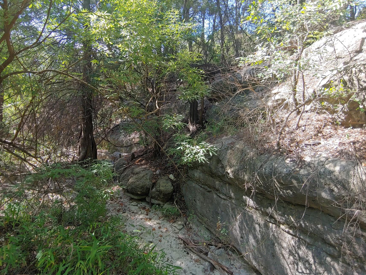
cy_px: 125
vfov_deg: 68.5
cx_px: 178
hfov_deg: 84.7
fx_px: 201
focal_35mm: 19
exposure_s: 1/60
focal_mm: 2.18
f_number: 1.9
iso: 50
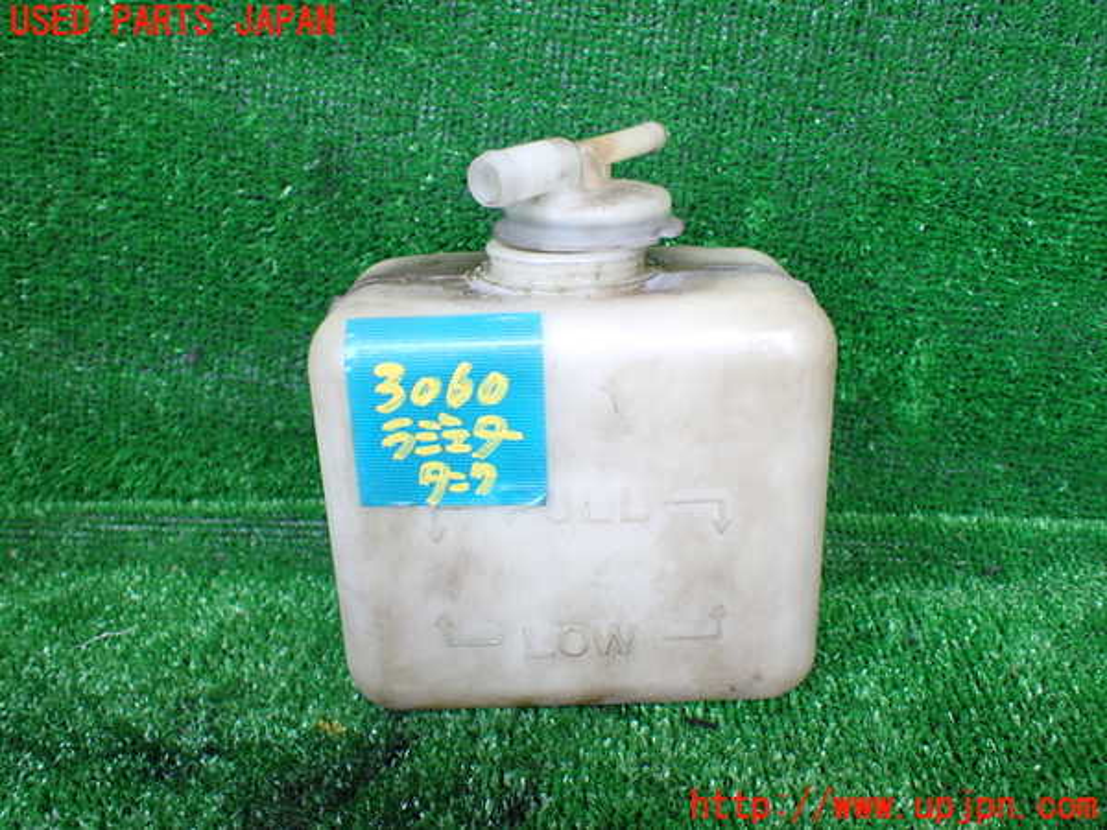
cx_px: 554
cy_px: 415
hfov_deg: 60.0
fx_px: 959
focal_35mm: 30
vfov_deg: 46.8
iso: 160
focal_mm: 5.4
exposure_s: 1/125
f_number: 2.3
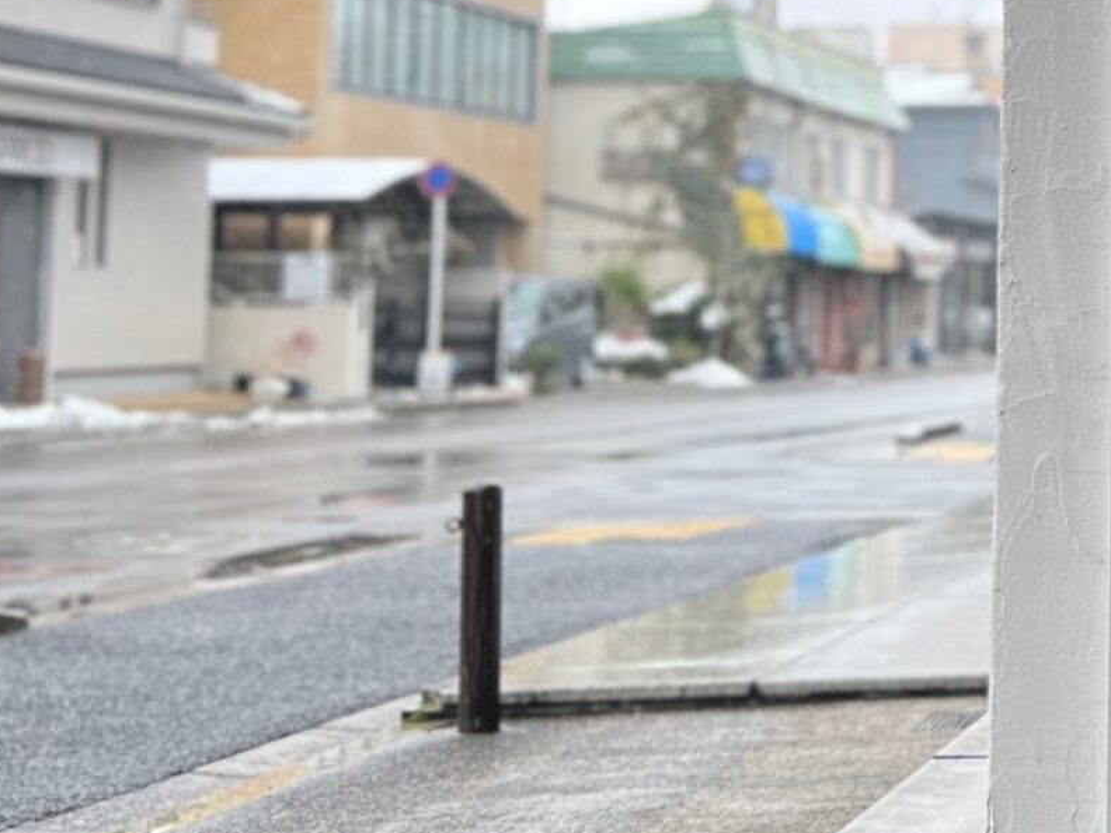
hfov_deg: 20.4
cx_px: 1606
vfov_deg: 17.3
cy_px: 91
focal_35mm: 84
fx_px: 2696
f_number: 1.5
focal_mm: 5.7
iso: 40
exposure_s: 1/187
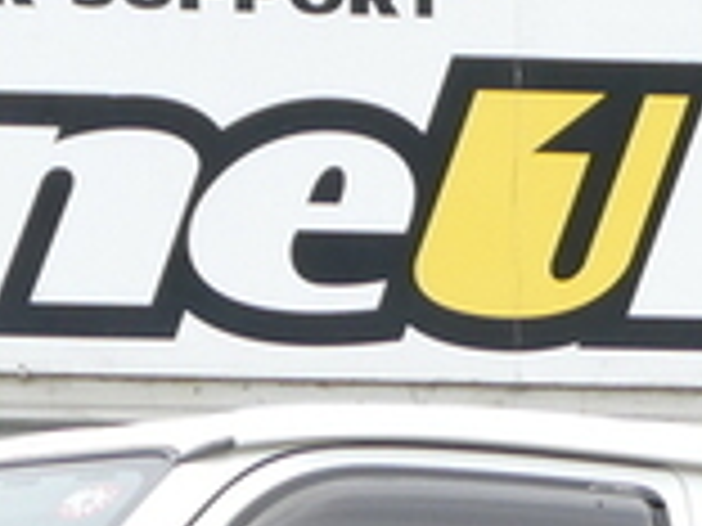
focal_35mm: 256
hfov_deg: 7.7
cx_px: 374
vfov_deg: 5.7
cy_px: 1070
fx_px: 5192
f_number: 4.1
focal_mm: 9
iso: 80
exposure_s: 1/250
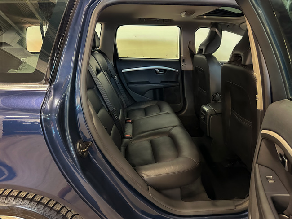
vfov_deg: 56.8
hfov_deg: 71.6
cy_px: 110
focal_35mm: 24
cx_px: 146
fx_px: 203
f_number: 1.78
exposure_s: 1/25
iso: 800
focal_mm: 6.86
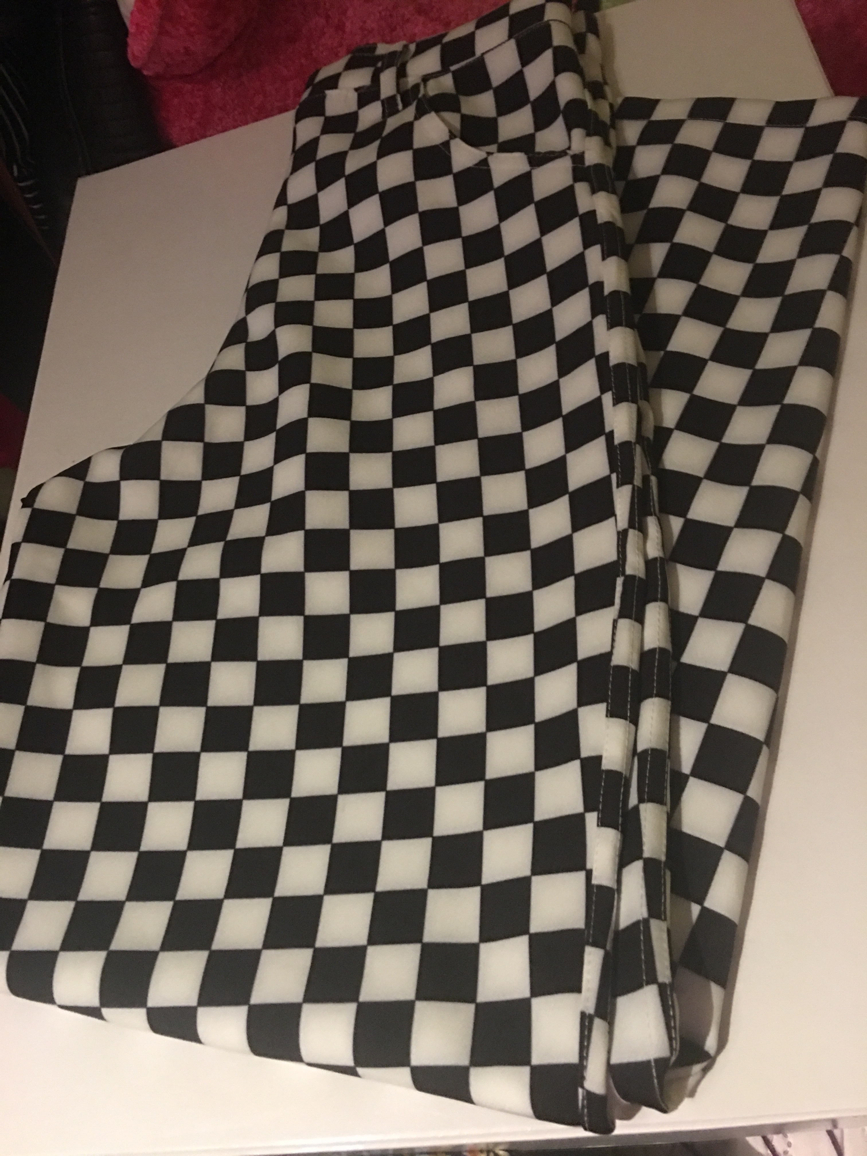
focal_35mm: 29
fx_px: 968
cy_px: 578
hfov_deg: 48.2
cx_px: 434
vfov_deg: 61.7
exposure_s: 1/8
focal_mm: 4.15
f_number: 2.2
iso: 160
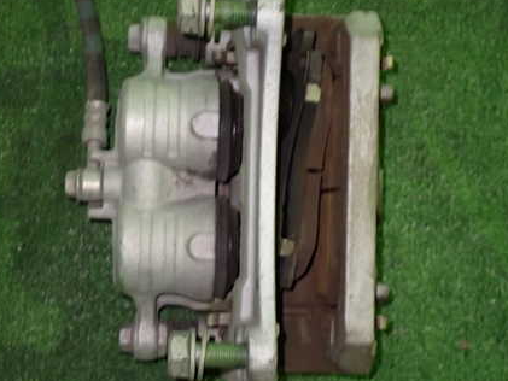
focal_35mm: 67
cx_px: 249
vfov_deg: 21.9
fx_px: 984
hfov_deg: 29.0
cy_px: 206
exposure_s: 1/13
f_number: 3.1
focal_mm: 8.4
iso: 800
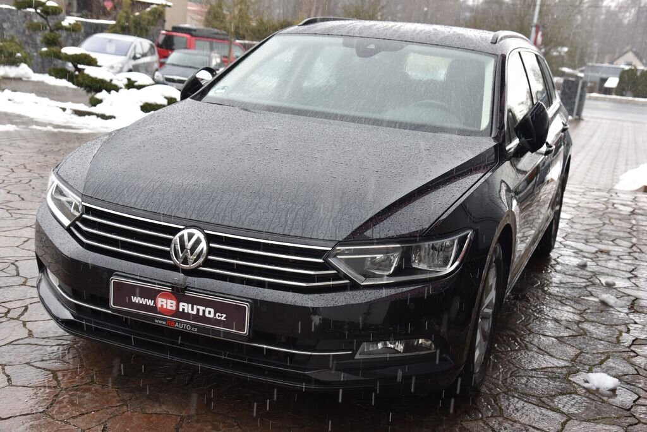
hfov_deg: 41.1
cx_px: 324
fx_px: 863
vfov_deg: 28.1
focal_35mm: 48
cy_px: 216
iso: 500
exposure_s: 1/100
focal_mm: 48
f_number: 5
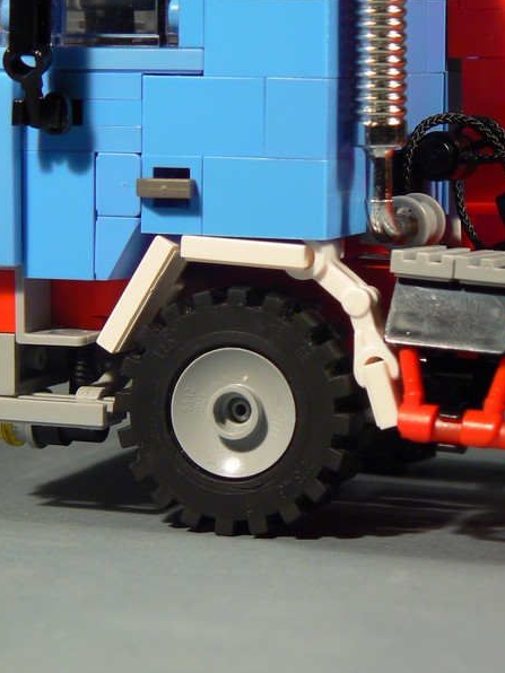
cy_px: 336
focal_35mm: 153
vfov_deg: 12.9
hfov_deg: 9.7
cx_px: 177
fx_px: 2976
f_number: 3.2
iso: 80
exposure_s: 1/10
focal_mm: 19
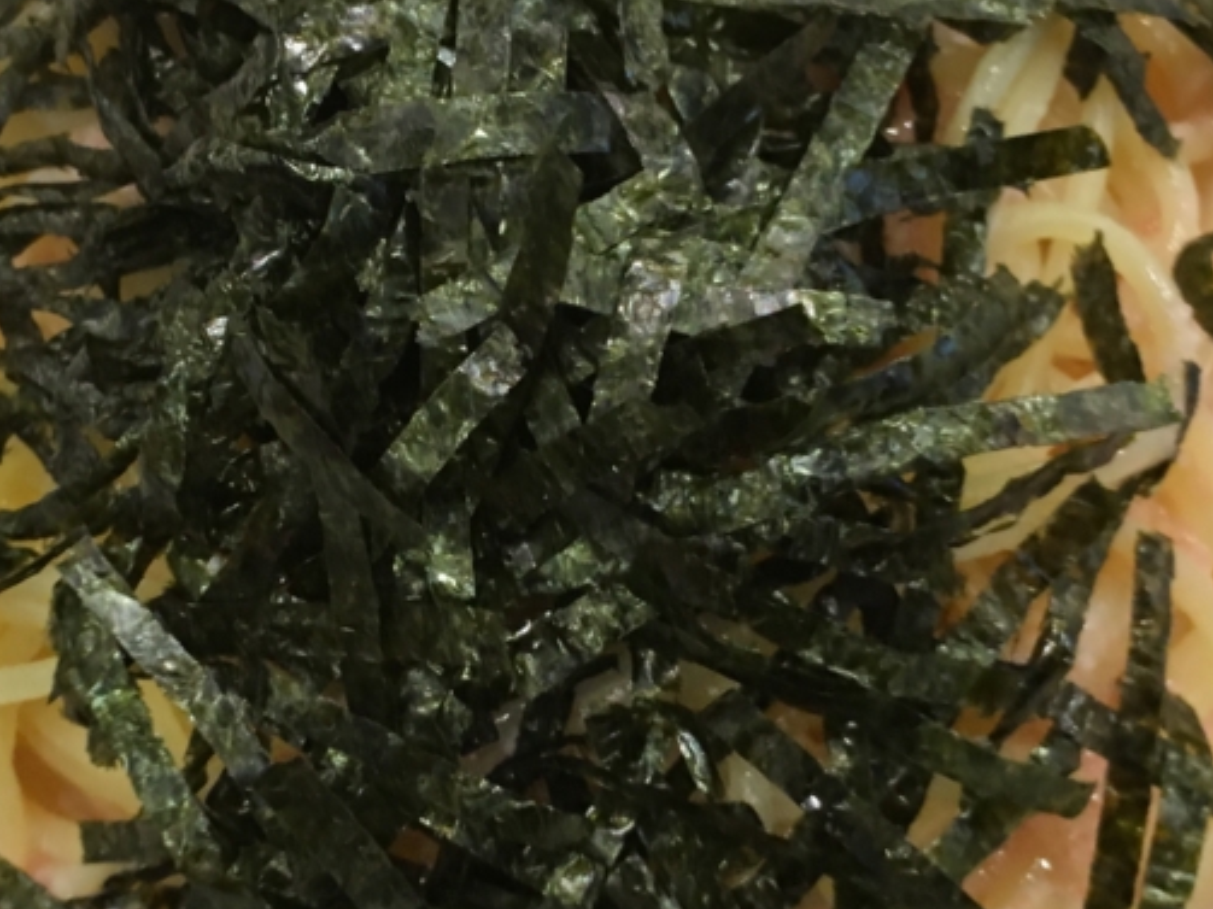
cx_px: 562
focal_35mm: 59
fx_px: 2067
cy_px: 550
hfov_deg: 32.7
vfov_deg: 24.8
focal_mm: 4.15
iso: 160
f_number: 2.2
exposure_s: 1/33
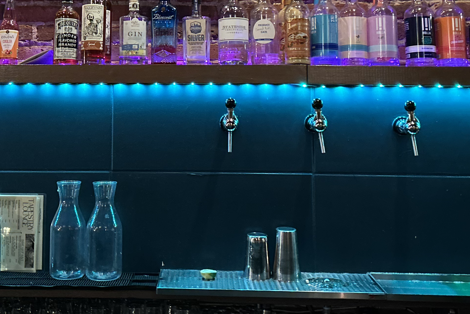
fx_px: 744
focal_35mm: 57
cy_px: 27
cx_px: 168
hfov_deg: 34.8
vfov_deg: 23.1
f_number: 1.5
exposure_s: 1/30
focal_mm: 5.7
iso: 640
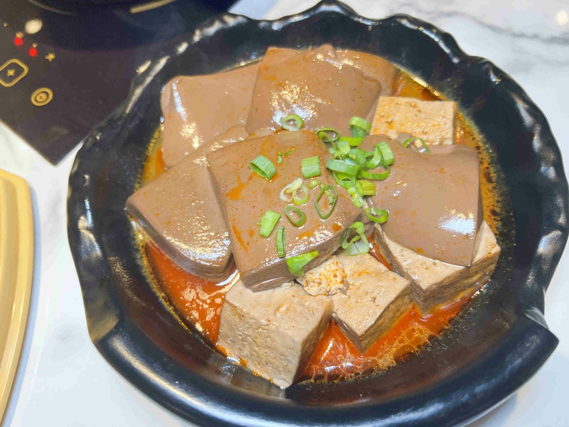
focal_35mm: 26
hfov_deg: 67.3
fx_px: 427
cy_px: 214
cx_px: 284
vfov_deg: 53.1
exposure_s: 1/120
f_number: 1.5
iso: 100
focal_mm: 5.7
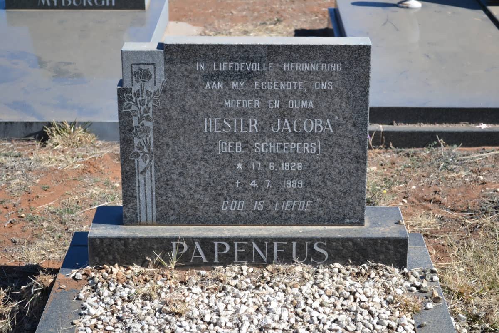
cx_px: 250
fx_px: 1081
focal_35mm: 78
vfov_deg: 17.5
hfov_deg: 26.0
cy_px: 166
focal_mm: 52
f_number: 5.6
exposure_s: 1/125
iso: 160
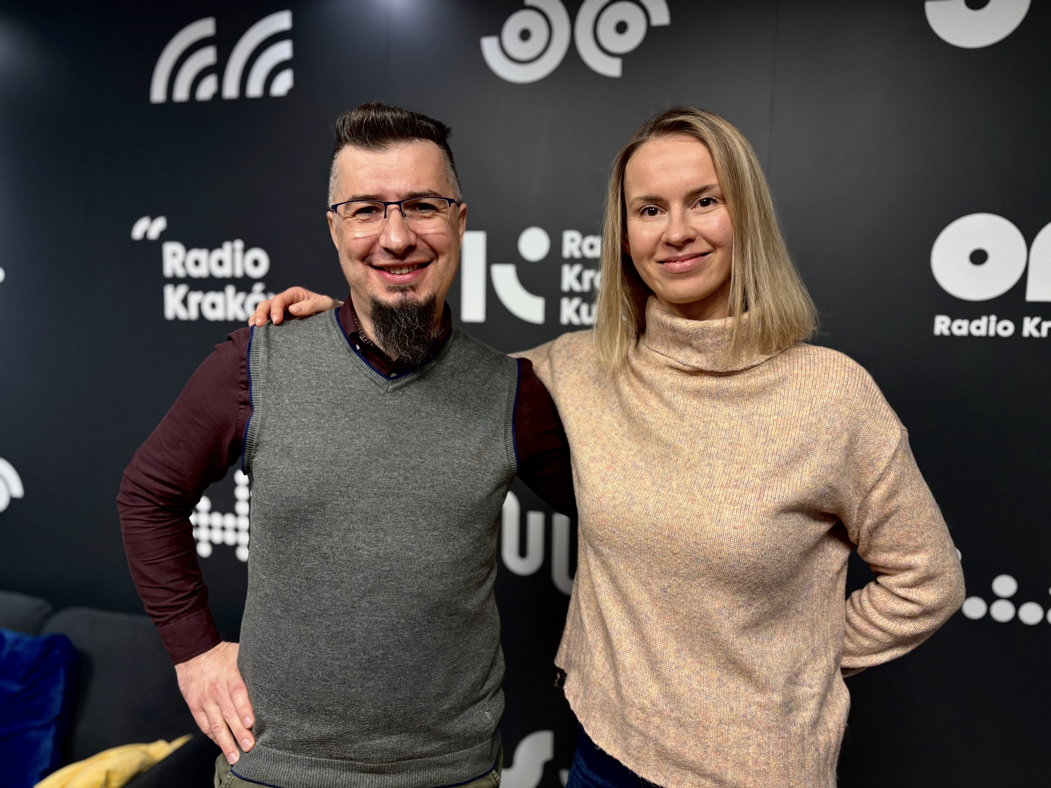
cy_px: 394
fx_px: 789
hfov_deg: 67.3
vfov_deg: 53.1
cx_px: 526
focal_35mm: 26
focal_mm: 5.96
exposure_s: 1/50
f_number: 1.6
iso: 160
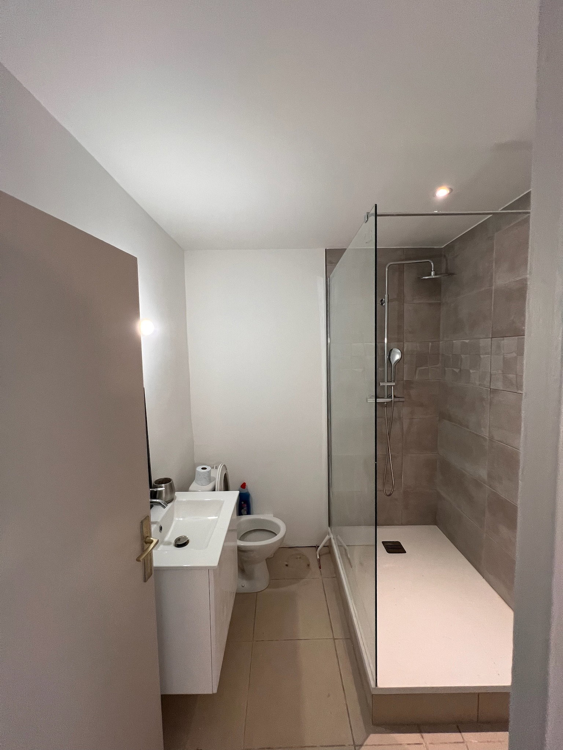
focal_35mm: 13
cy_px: 375
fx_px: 282
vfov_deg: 106.2
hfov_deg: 89.9
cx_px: 282
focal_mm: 1.57
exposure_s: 1/100
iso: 125
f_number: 1.8
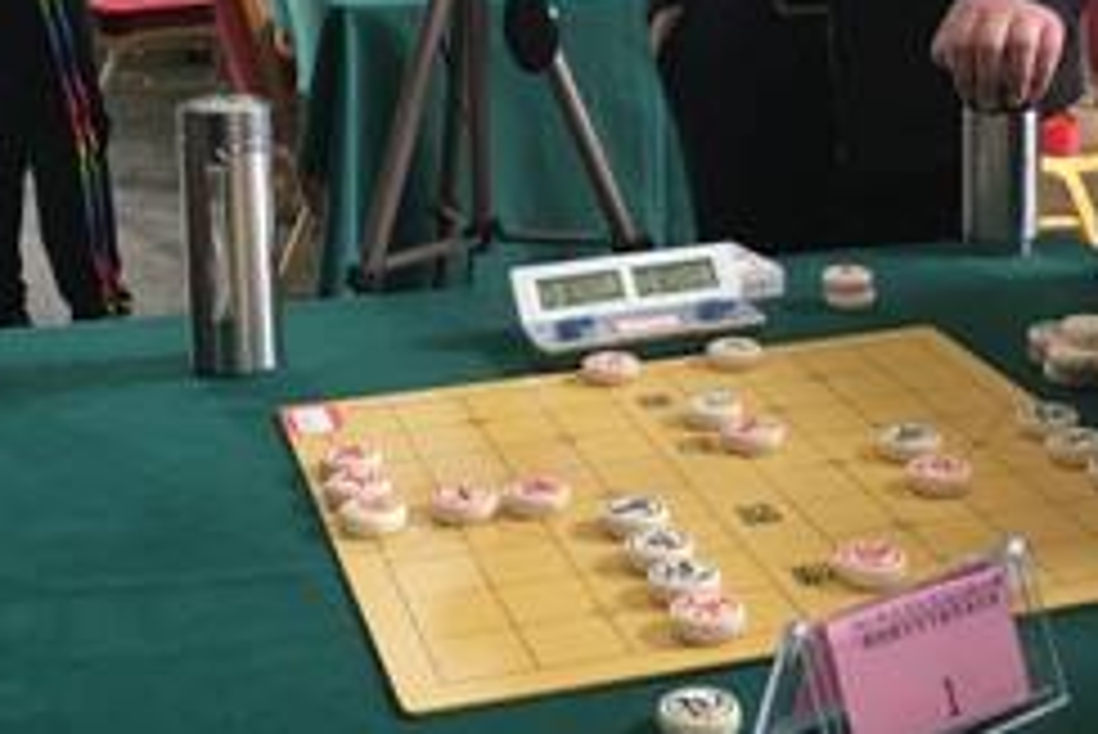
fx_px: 2075
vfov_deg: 19.5
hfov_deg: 29.6
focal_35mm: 68
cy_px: 18
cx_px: 662
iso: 64
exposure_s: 1/33
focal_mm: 4.15
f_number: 2.2
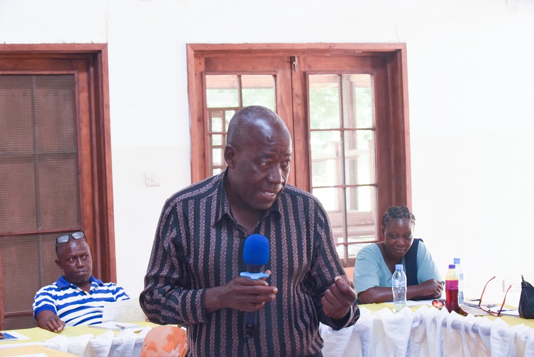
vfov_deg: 16.7
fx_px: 1217
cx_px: 267
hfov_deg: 24.8
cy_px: 178
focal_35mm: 82
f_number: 8
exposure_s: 1/125
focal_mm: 82
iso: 4000
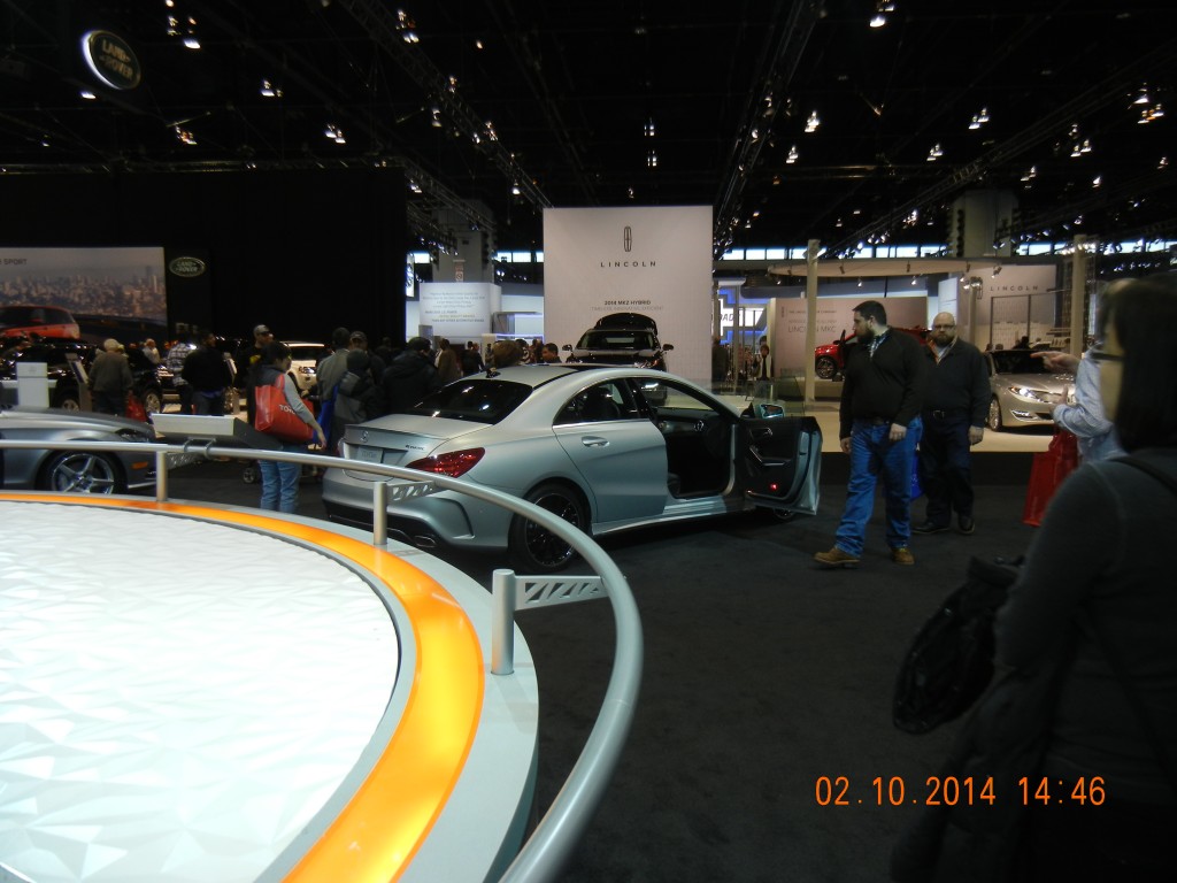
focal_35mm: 30
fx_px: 1020
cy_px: 442
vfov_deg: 46.8
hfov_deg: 60.0
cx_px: 588
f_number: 3.5
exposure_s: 1/81.1
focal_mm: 5.4
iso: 160
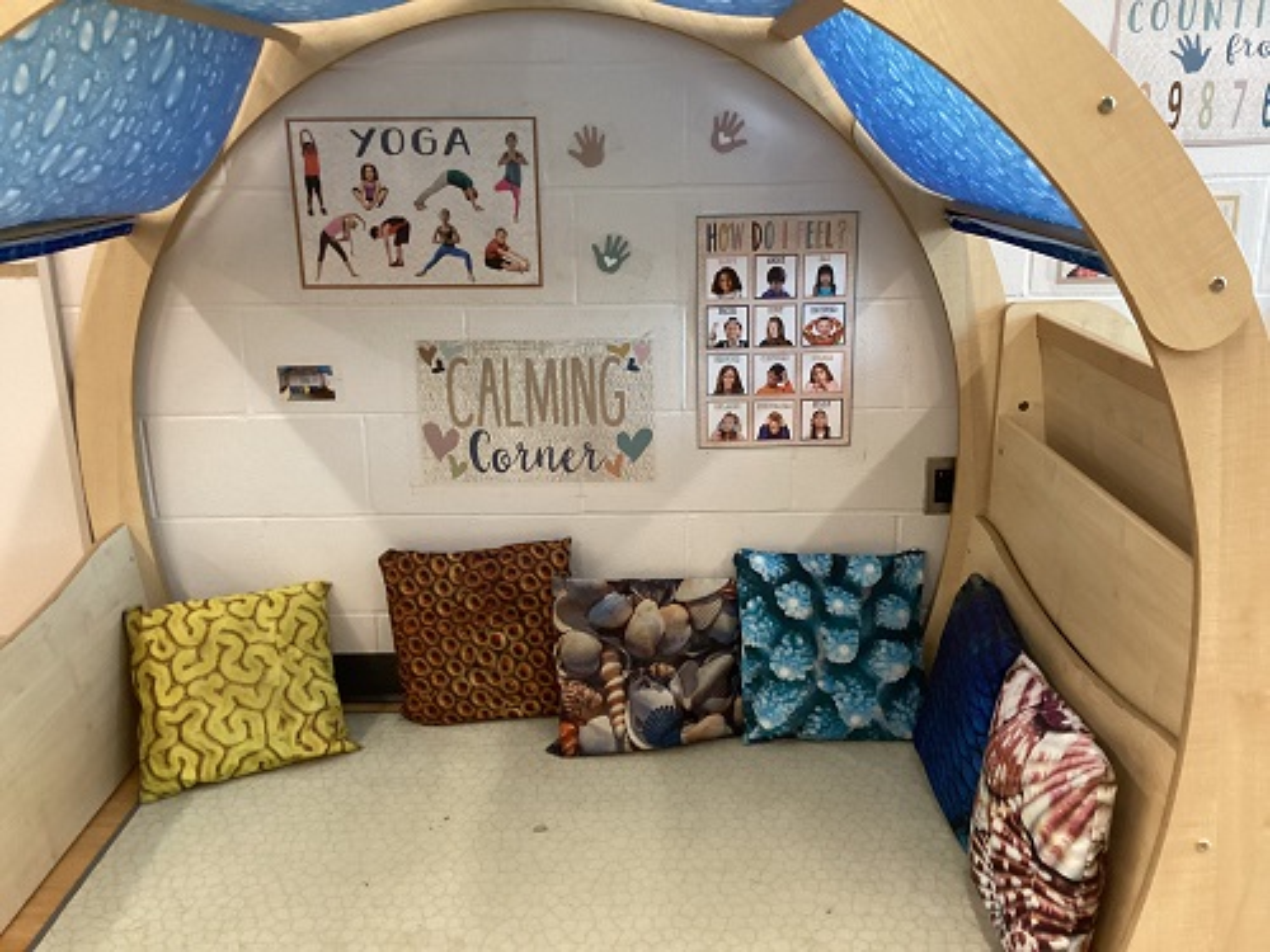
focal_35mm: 31
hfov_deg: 58.4
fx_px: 1137
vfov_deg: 45.4
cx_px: 635
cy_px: 476
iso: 400
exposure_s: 1/40
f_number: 2.4
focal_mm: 3.3
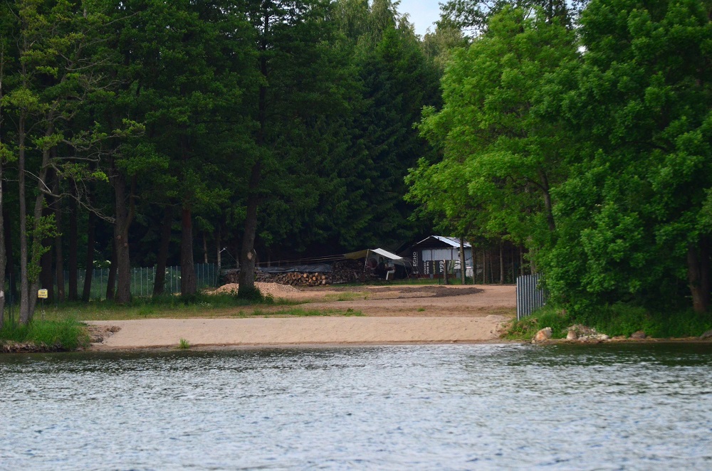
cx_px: 356
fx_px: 4292
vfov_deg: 6.3
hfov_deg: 9.5
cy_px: 236
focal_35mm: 218
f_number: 4.8
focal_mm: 145
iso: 2000
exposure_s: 1/8000
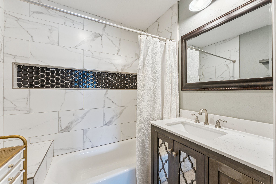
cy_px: 92
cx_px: 138
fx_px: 107
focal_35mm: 14
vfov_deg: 81.2
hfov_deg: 104.3
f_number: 10
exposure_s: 1/15
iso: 200
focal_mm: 14
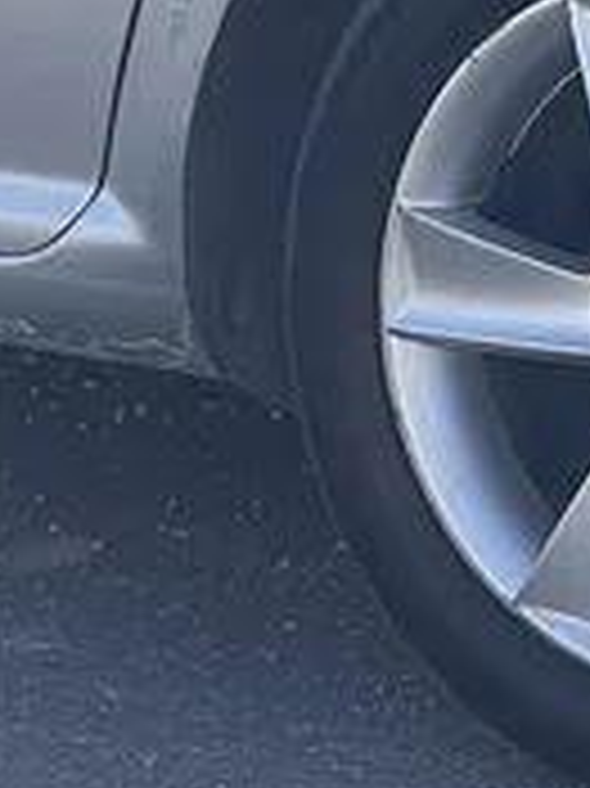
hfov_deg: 5.5
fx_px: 6007
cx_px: 1194
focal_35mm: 264
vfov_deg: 7.3
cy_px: -621
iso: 20
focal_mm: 7.5
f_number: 2.2
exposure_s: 1/579
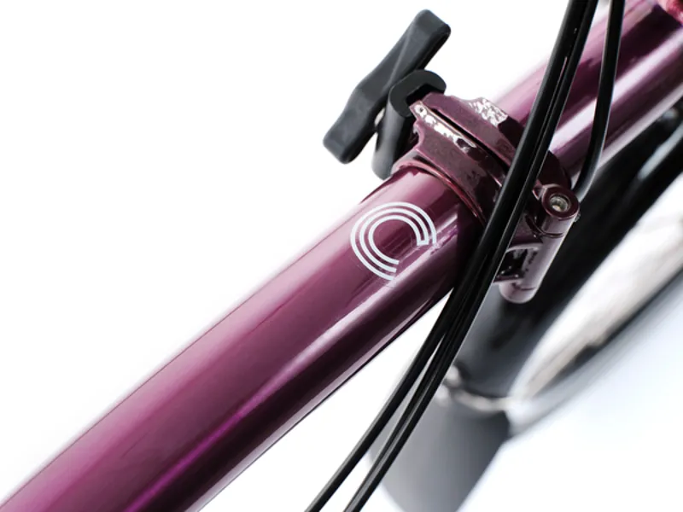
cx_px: 342
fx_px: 1559
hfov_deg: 24.7
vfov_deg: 18.7
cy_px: 256
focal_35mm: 79
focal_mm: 100
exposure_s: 1/125
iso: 200
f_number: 8
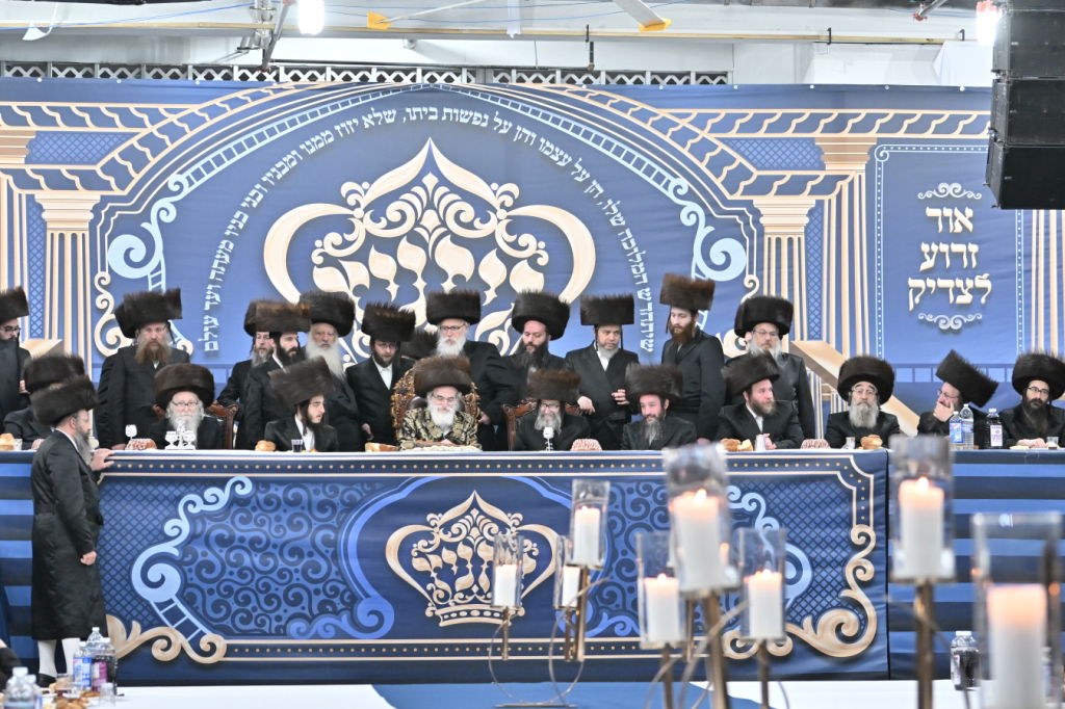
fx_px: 3105
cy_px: 354
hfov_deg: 19.5
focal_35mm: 105
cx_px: 532
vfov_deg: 13.0
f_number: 2.8
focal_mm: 70
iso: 1250
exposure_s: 1/320
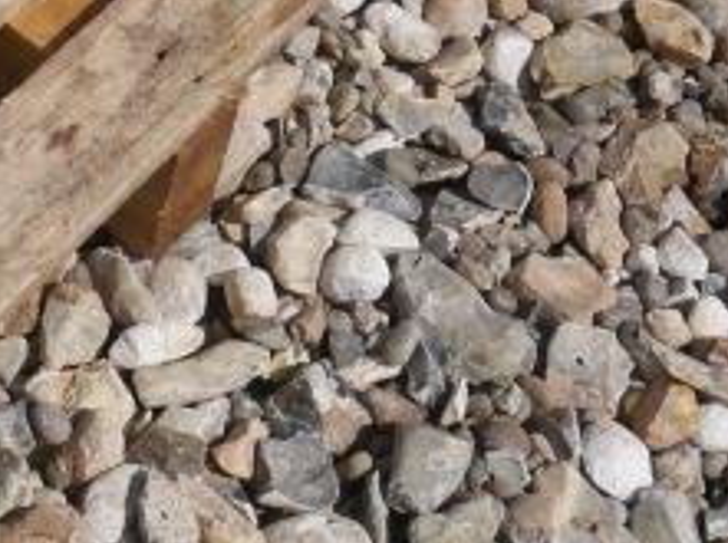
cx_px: -244
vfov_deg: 10.9
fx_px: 2730
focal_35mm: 130
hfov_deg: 14.5
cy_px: -293
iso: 160
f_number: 9
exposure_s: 1/640
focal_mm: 14
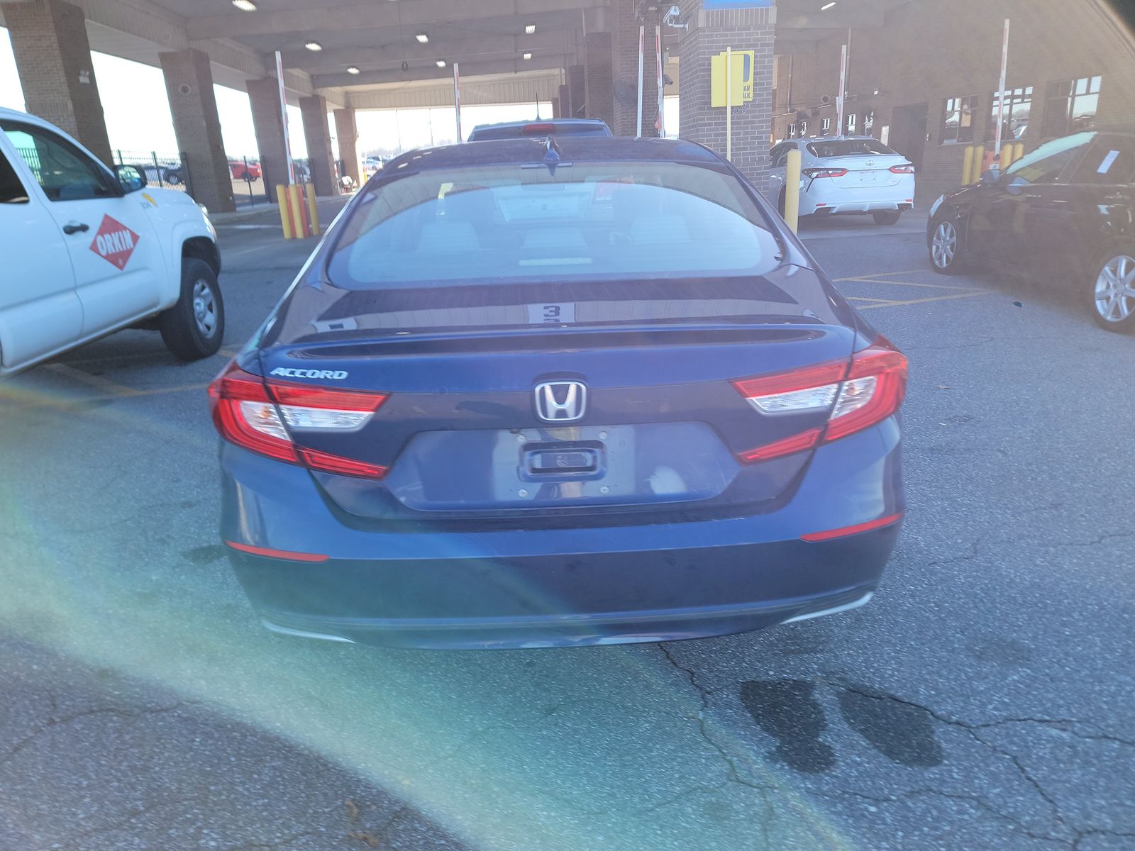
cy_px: 426
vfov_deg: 56.8
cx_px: 568
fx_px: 787
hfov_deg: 71.6
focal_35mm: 24
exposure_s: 1/129
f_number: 1.8
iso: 50
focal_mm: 6.7
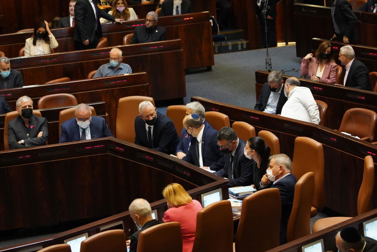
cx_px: 188
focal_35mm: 135
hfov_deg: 15.2
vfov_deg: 10.2
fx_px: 1414
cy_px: 126
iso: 10000
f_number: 5.6
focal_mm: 135
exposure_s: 1/200
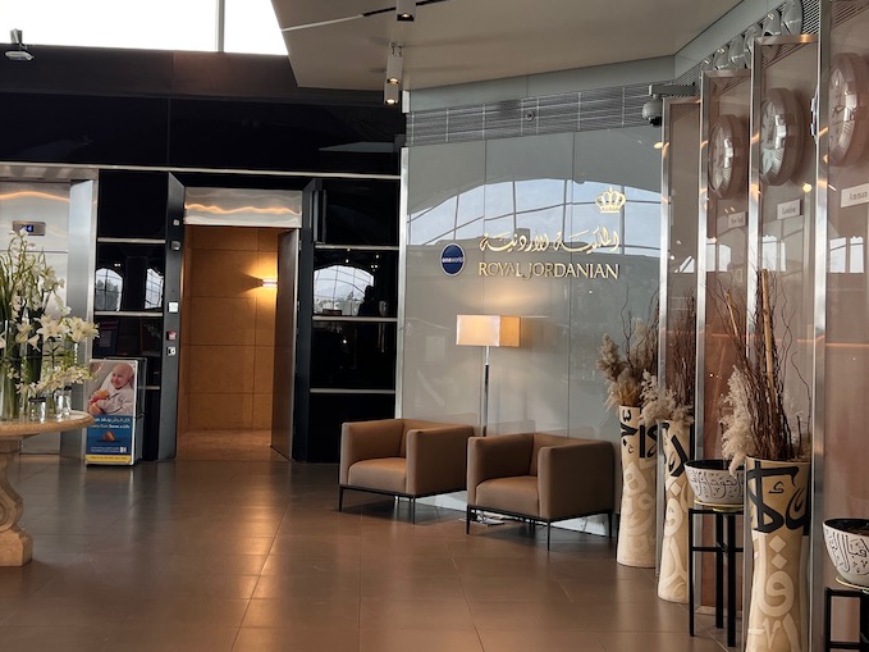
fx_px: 1230
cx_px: 435
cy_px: 245
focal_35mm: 49
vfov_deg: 29.6
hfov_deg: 38.9
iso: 32
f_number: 1.5
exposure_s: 1/128
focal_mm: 5.7
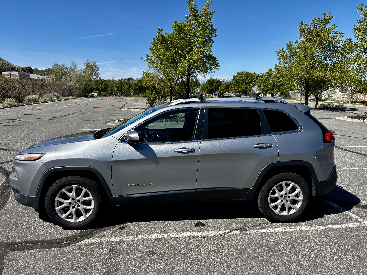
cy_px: 138
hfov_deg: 67.3
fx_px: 276
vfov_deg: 53.1
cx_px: 184
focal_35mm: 26
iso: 50
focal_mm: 5.96
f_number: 1.6
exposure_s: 1/3021
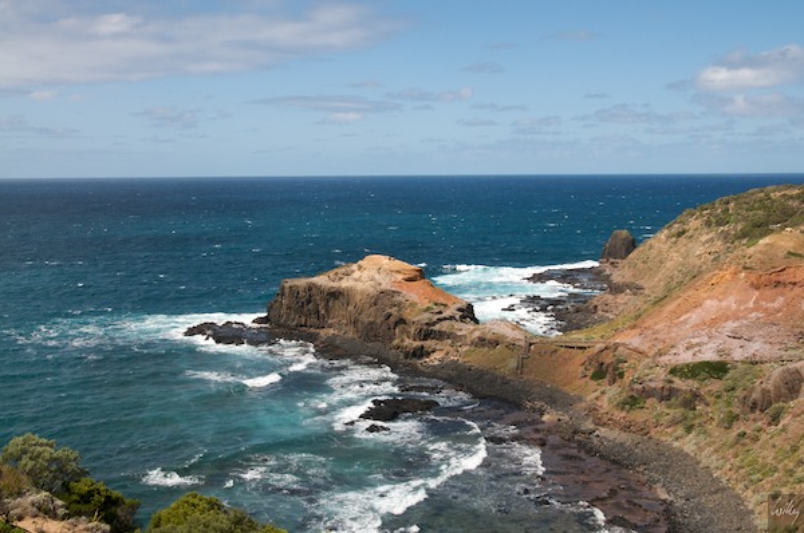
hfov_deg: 43.7
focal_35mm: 45
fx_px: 1003
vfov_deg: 29.8
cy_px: 266
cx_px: 402
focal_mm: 30
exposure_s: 1/500
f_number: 11
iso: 250
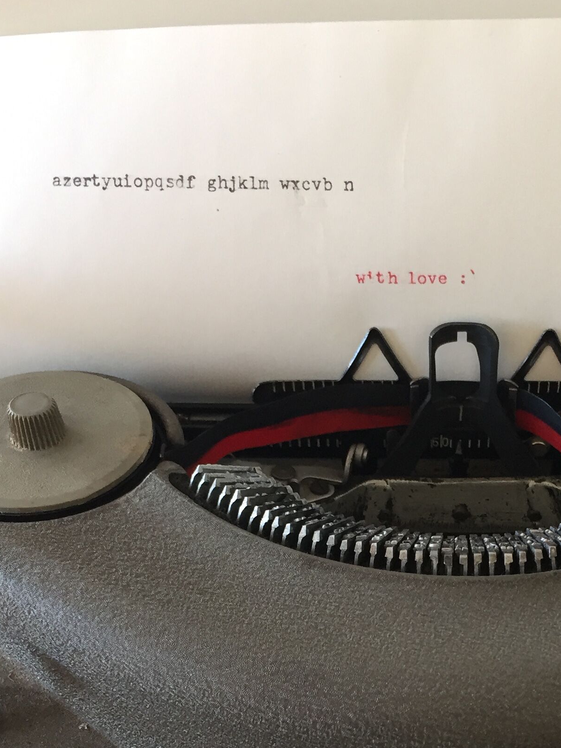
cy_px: 647
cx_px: 450
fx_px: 1275
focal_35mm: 59
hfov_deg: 24.4
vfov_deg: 31.4
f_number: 2.2
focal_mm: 4.15
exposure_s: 1/33
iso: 50
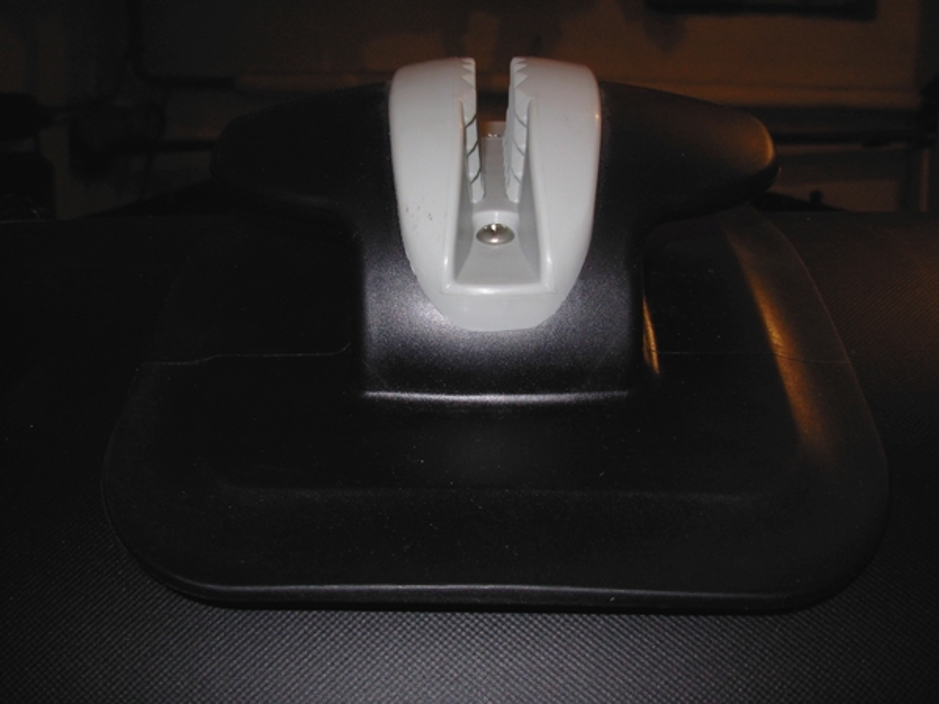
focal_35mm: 38
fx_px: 1031
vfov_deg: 37.7
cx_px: 470
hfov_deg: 49.0
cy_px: 352
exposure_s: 1/32
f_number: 2.9
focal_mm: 6.3
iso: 50
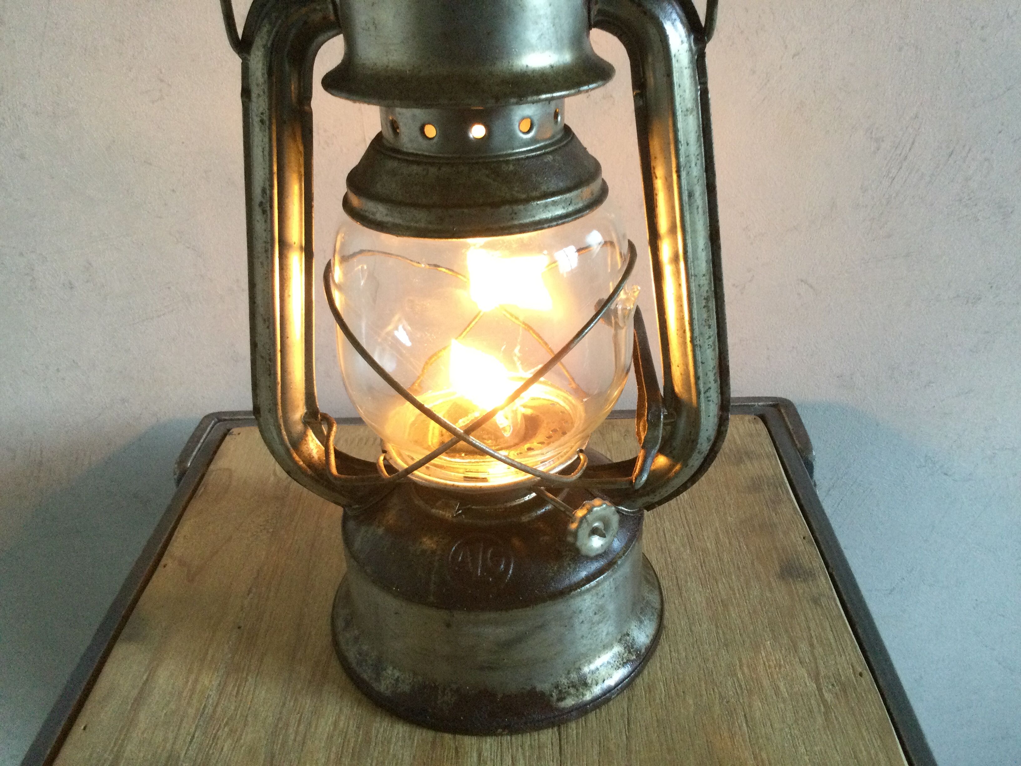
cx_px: 510
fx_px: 914
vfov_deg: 45.4
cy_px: 383
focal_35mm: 31
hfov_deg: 58.4
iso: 160
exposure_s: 1/33
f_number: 2.4
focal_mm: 3.3
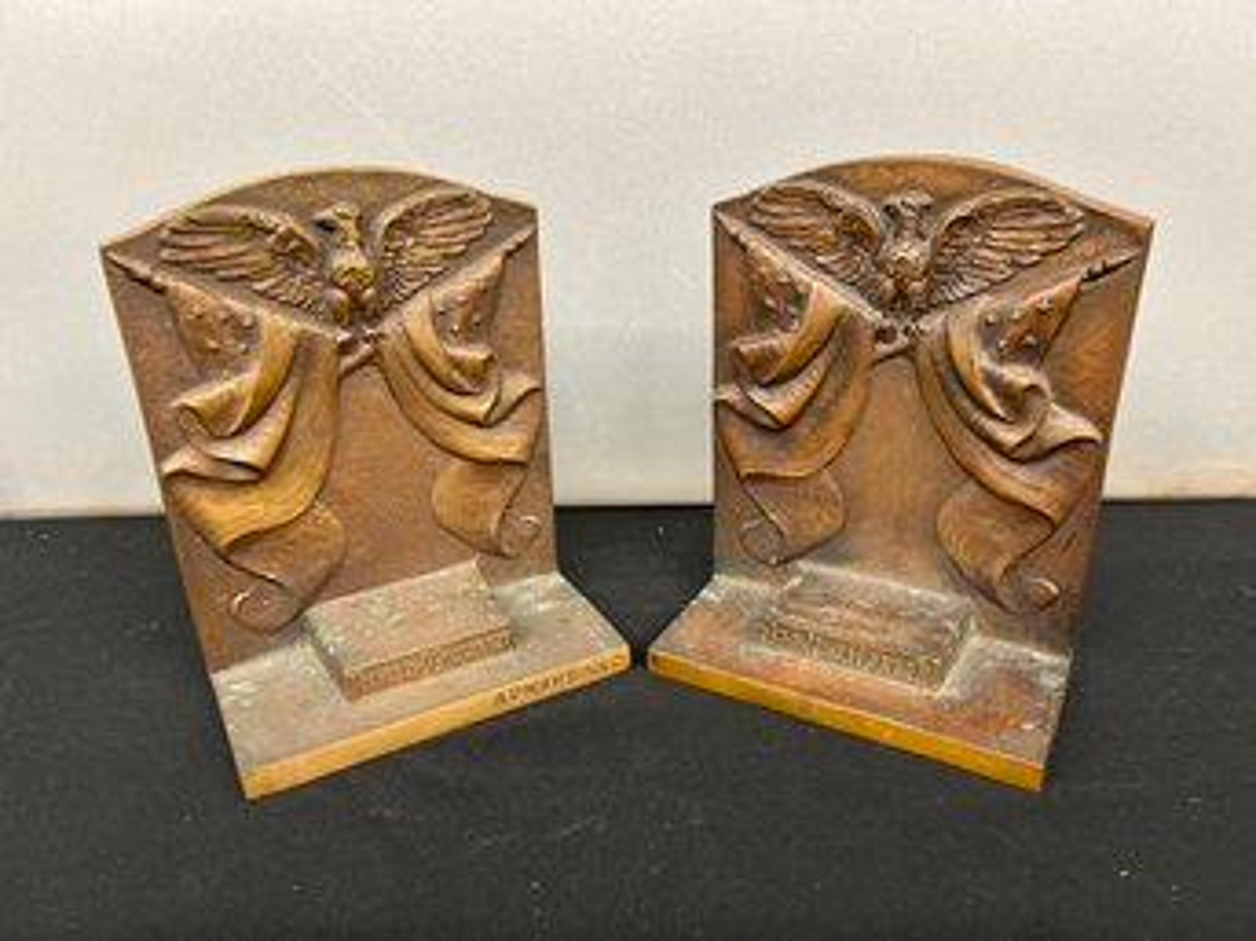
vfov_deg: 53.0
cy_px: 470
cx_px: 628
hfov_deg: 67.3
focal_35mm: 26
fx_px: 943
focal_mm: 5.7
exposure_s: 1/58
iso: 200
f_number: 1.5
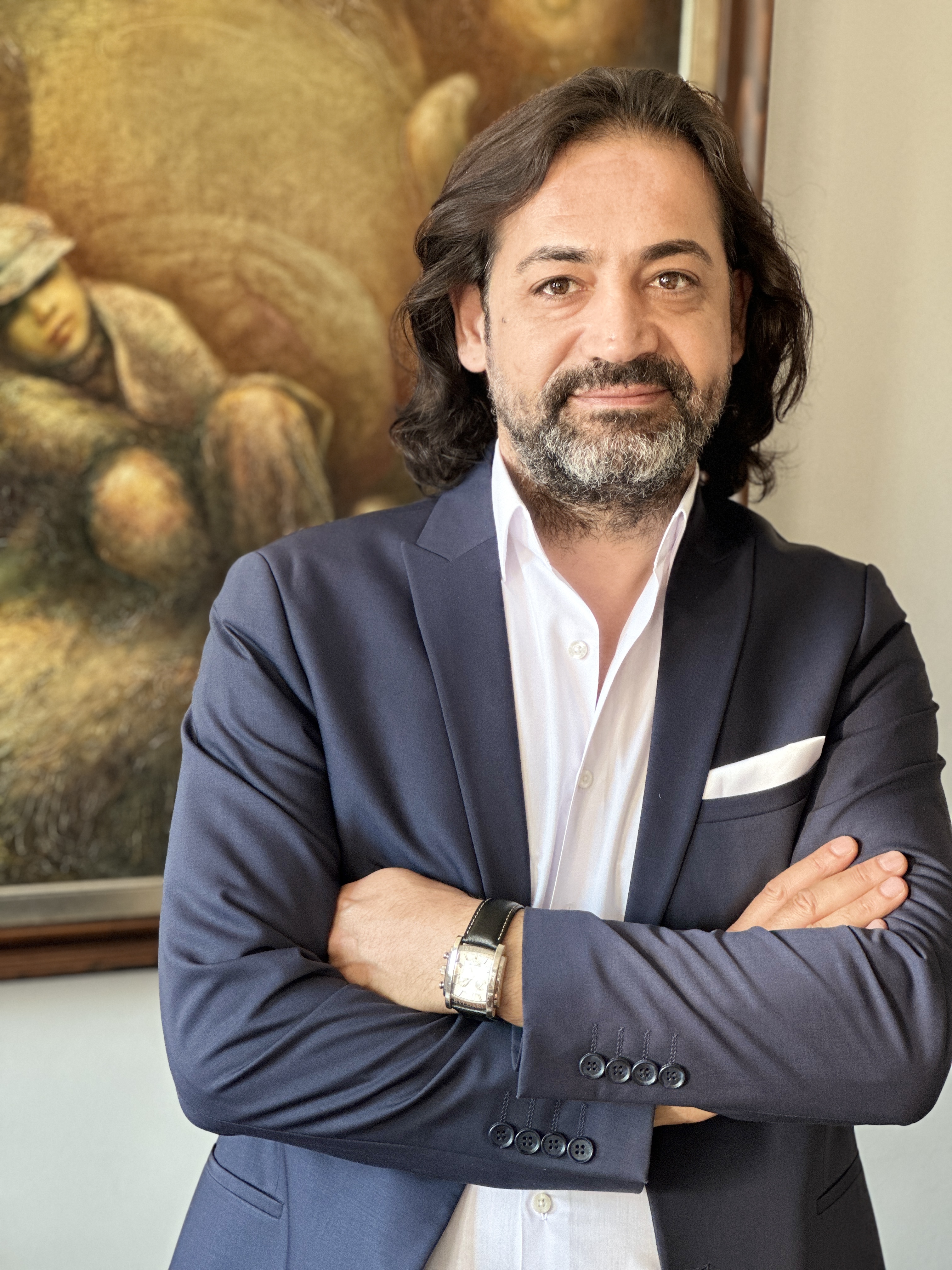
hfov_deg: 19.1
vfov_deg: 25.3
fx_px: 2824
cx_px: 476
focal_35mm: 77
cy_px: 635
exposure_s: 1/81
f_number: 2.8
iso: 250
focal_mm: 9
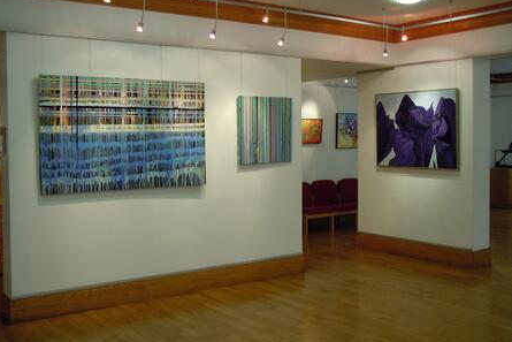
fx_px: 583
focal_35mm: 41
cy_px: 153
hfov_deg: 47.4
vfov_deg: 32.6
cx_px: 254
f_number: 3.7
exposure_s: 1/50
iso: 400
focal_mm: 7.1
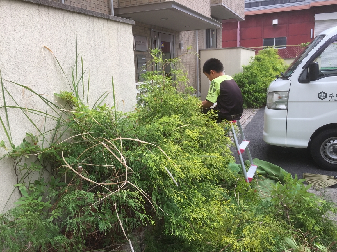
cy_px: 126
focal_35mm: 29
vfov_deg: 48.2
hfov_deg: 61.7
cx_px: 168
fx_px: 282
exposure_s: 1/476
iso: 32
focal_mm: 4.15
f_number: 2.2
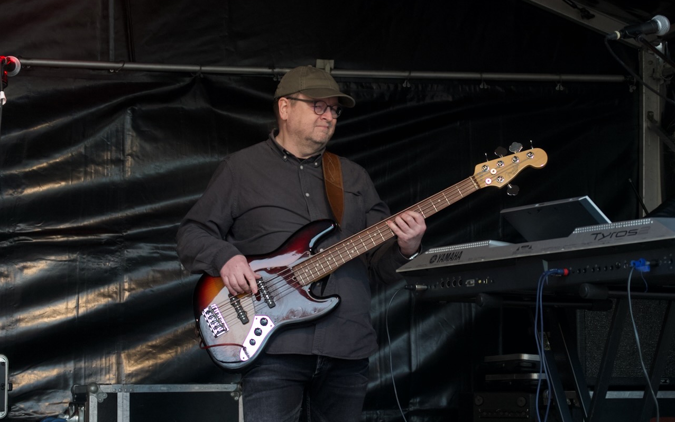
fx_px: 1711
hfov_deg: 22.3
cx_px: 337
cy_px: 201
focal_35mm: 93
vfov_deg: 14.1
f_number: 3.5
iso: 800
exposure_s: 1/800
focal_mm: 33.51
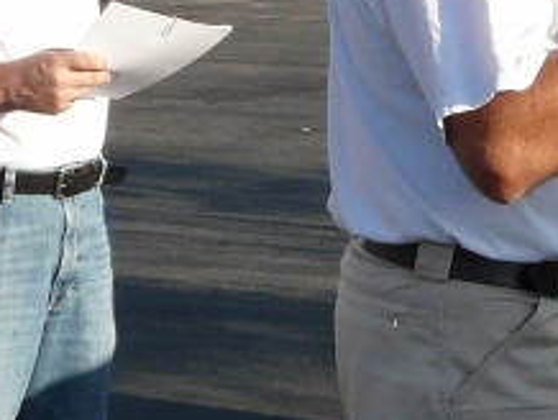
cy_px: -18
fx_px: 2501
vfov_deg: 9.5
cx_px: 873
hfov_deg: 12.1
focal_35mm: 155
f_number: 5.6
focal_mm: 5.4
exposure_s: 1/250
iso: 100
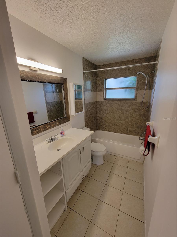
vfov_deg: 106.2
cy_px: 118
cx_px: 88
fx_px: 89
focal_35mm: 13
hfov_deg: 89.9
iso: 50
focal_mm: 2.2
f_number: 2.2
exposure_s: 1/60
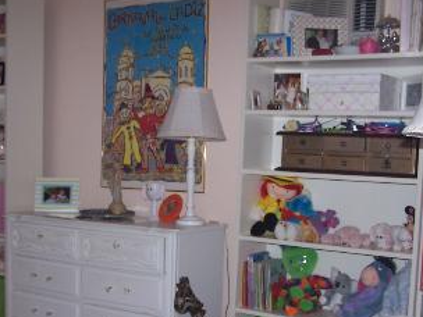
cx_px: 168
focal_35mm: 60
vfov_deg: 24.3
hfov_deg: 32.1
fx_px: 733
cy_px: 199
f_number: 2.8
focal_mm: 6.3
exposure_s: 1/60
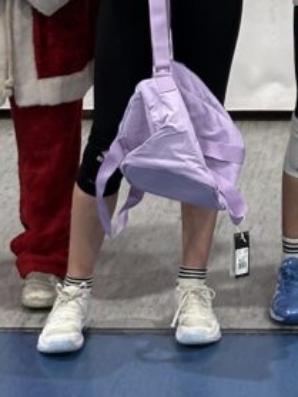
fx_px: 2022
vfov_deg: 10.6
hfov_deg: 8.2
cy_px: -320
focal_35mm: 176
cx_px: 475
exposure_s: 1/50
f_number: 1.78
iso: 64
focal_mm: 6.86
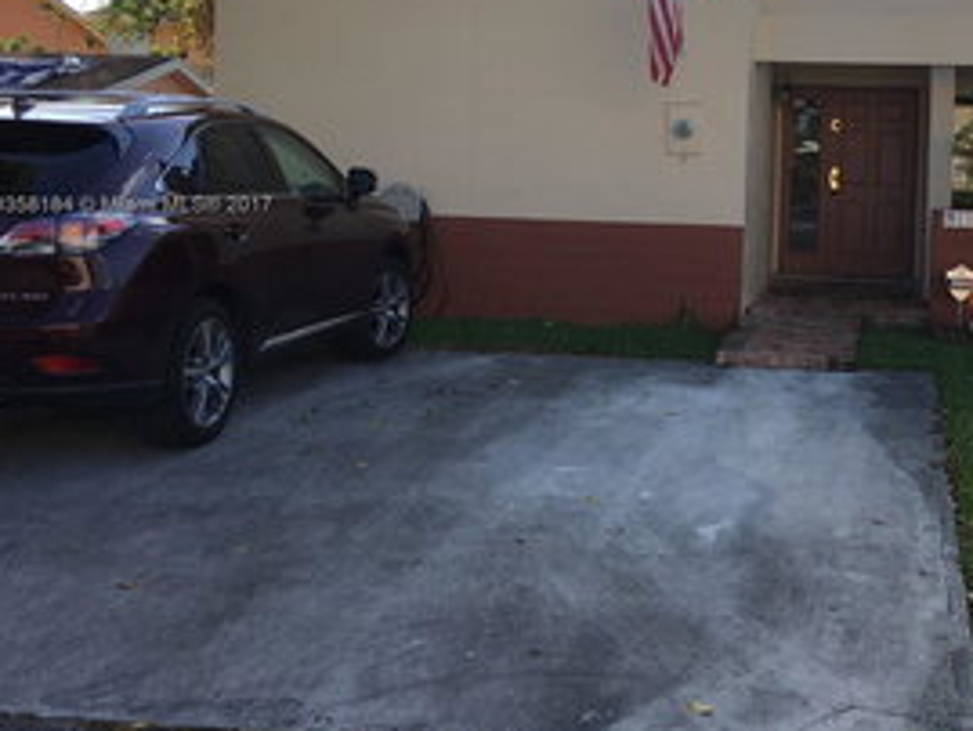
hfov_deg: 40.0
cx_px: 736
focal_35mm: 46
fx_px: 1294
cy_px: 206
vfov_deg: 31.1
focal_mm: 4.15
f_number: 2.2
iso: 25
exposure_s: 1/855
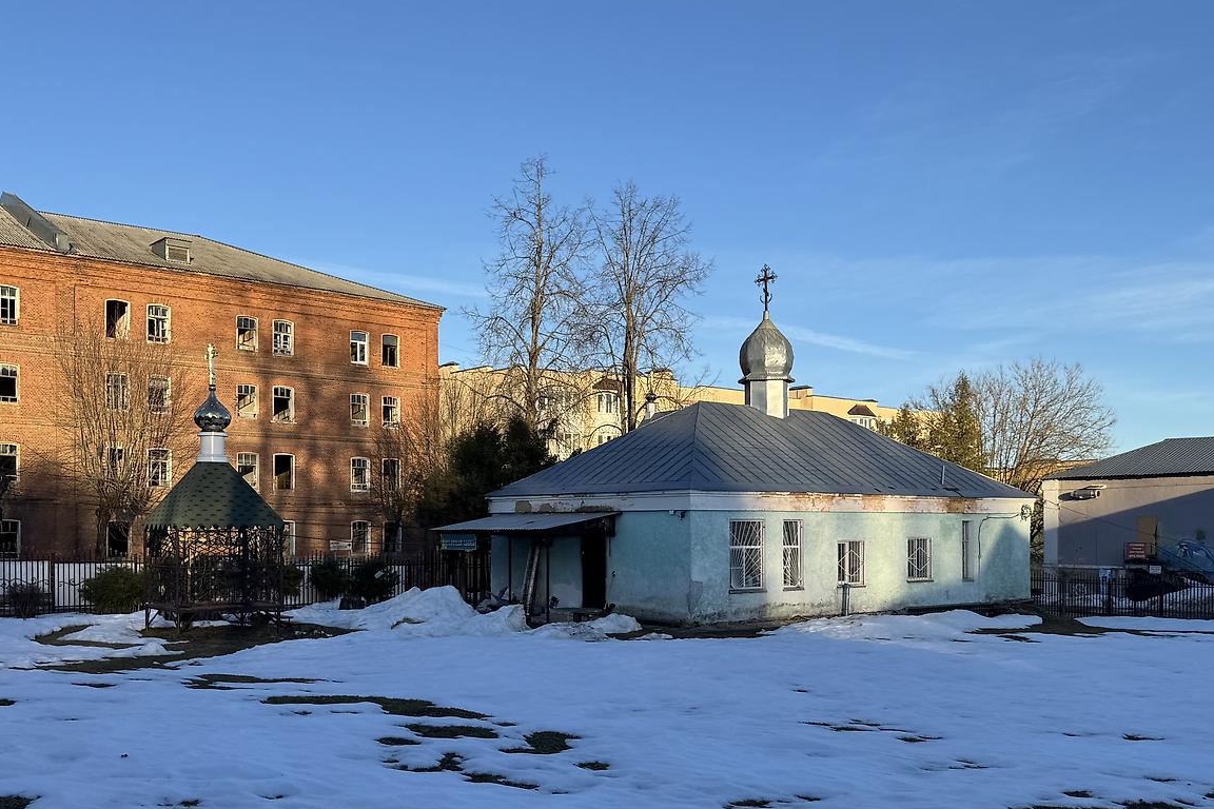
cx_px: 610
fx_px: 877
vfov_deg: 49.6
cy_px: 409
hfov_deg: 69.4
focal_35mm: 26
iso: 80
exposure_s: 1/2331
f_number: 1.78
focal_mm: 6.76
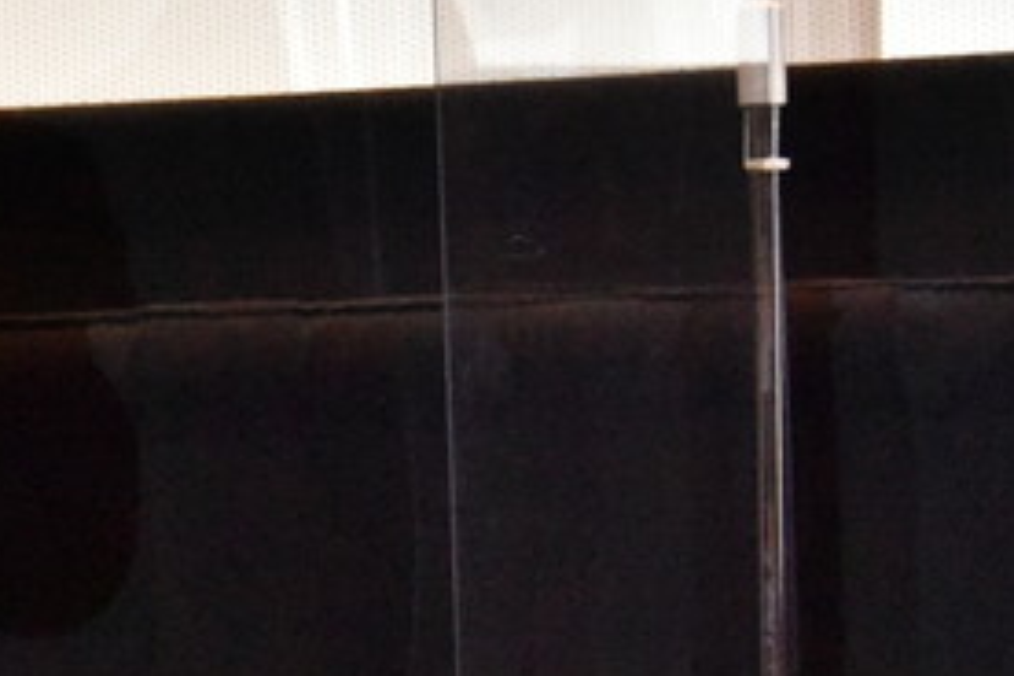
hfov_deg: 6.6
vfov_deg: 4.5
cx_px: -481
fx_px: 8675
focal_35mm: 308
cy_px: 215
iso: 10000
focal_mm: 85
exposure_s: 1/200
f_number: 7.1
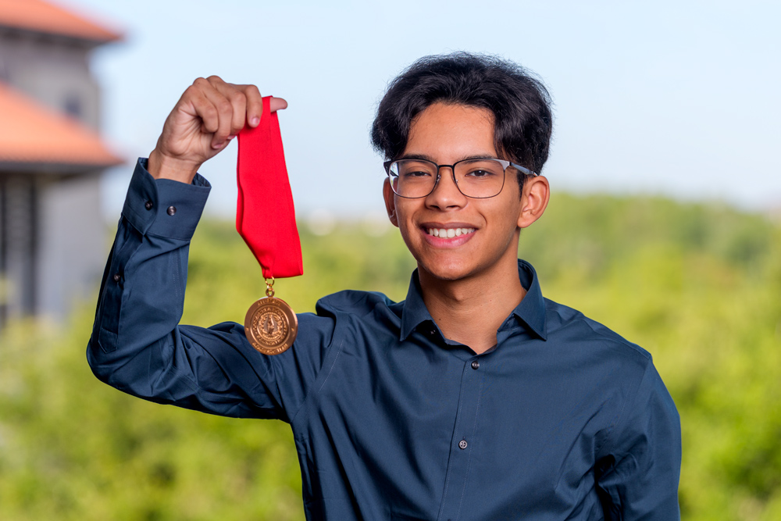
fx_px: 1475
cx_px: 390
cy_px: 260
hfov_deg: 29.7
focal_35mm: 68
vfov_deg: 20.0
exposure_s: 1/200
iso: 125
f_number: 2.2
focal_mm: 68
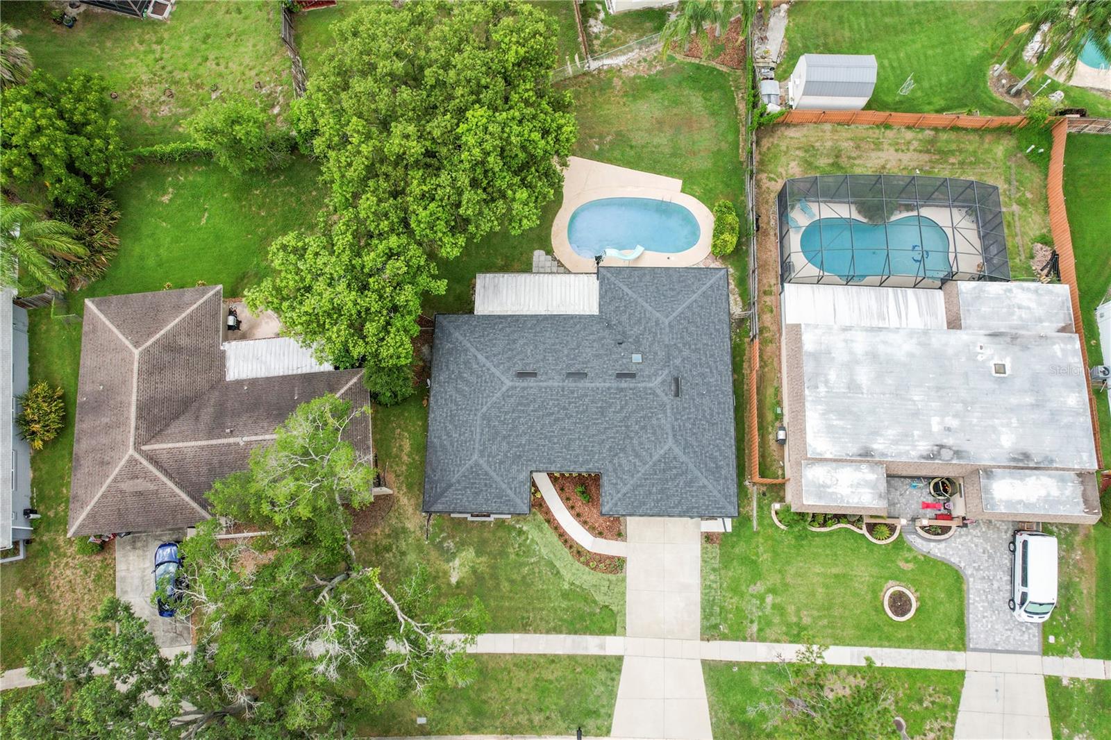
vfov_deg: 57.2
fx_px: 679
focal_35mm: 22
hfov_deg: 78.6
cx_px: 556
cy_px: 370
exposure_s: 1/1250
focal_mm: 8.38
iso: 140
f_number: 2.4
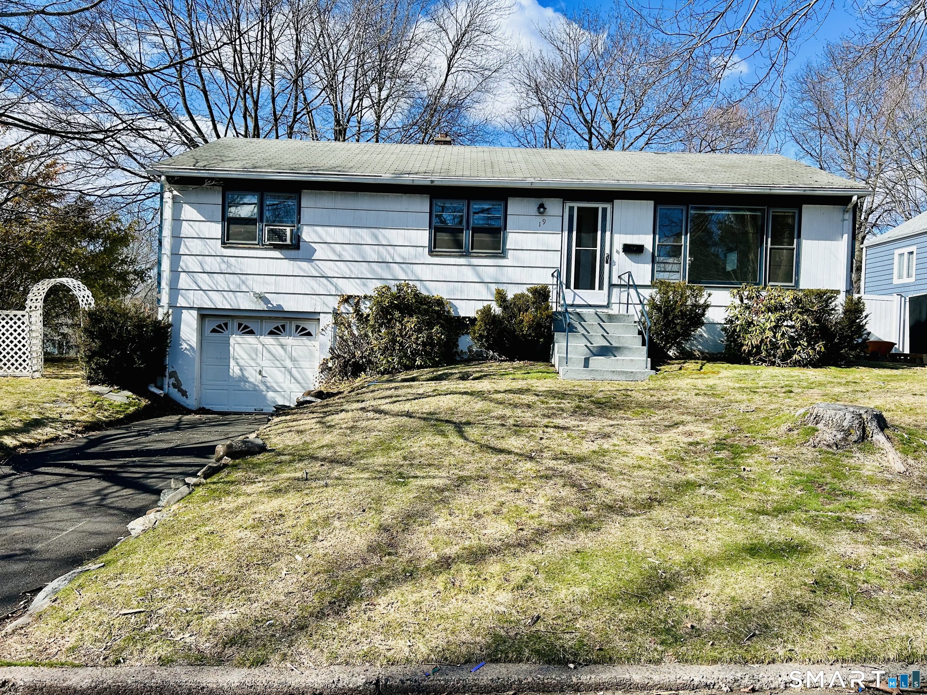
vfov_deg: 53.1
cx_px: 464
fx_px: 696
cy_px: 348
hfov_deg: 67.3
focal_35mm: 26
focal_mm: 5.7
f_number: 1.5
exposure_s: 1/2994
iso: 50
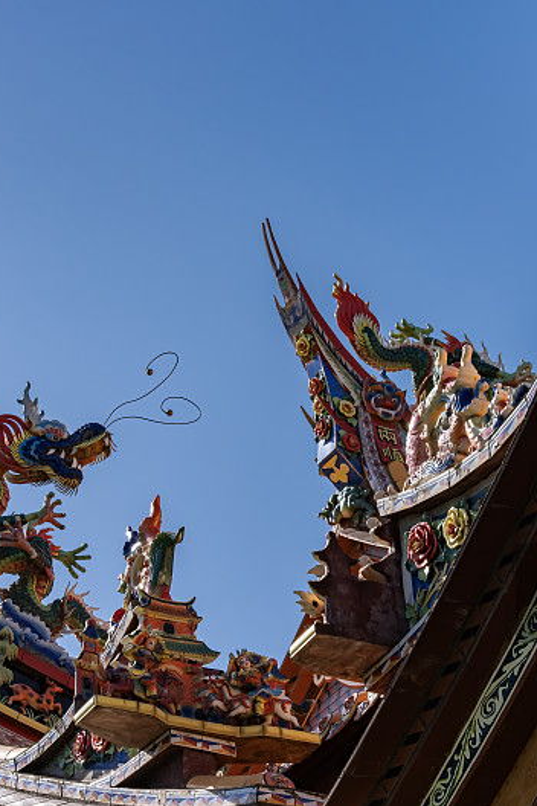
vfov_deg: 19.3
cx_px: 246
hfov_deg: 12.9
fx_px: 2372
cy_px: 404
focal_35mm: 106
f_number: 8
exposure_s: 1/800
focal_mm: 70
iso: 200
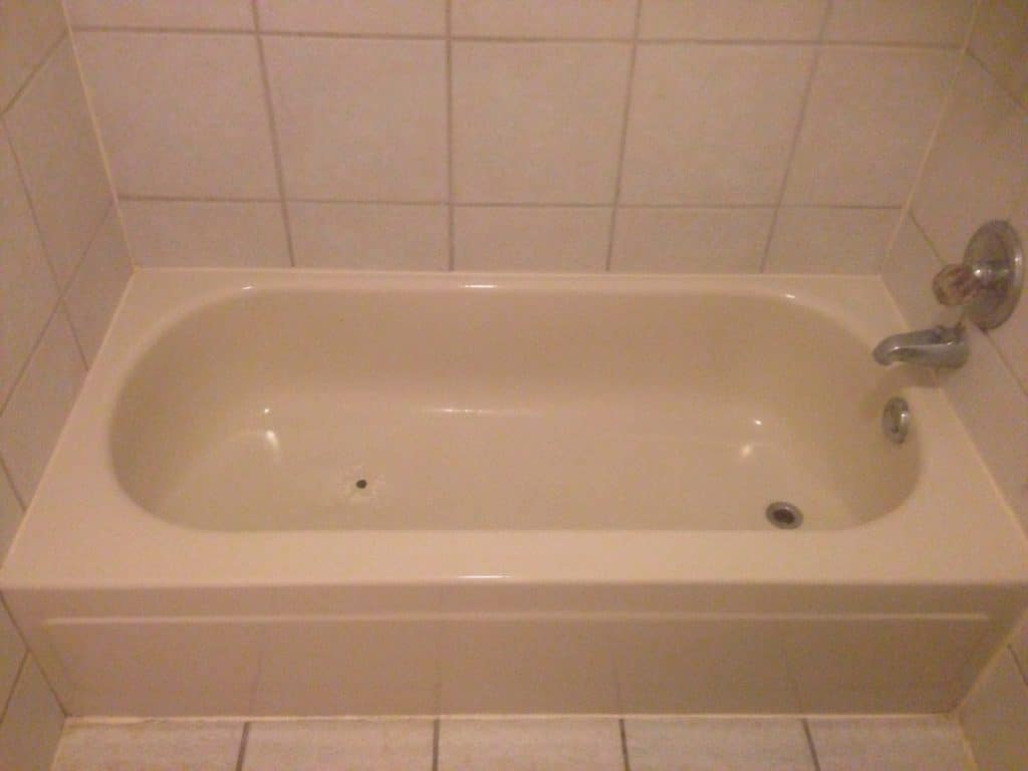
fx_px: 980
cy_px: 386
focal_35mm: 33
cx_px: 514
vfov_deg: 42.9
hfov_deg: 55.4
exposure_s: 1/17
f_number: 2.4
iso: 400
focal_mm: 4.12
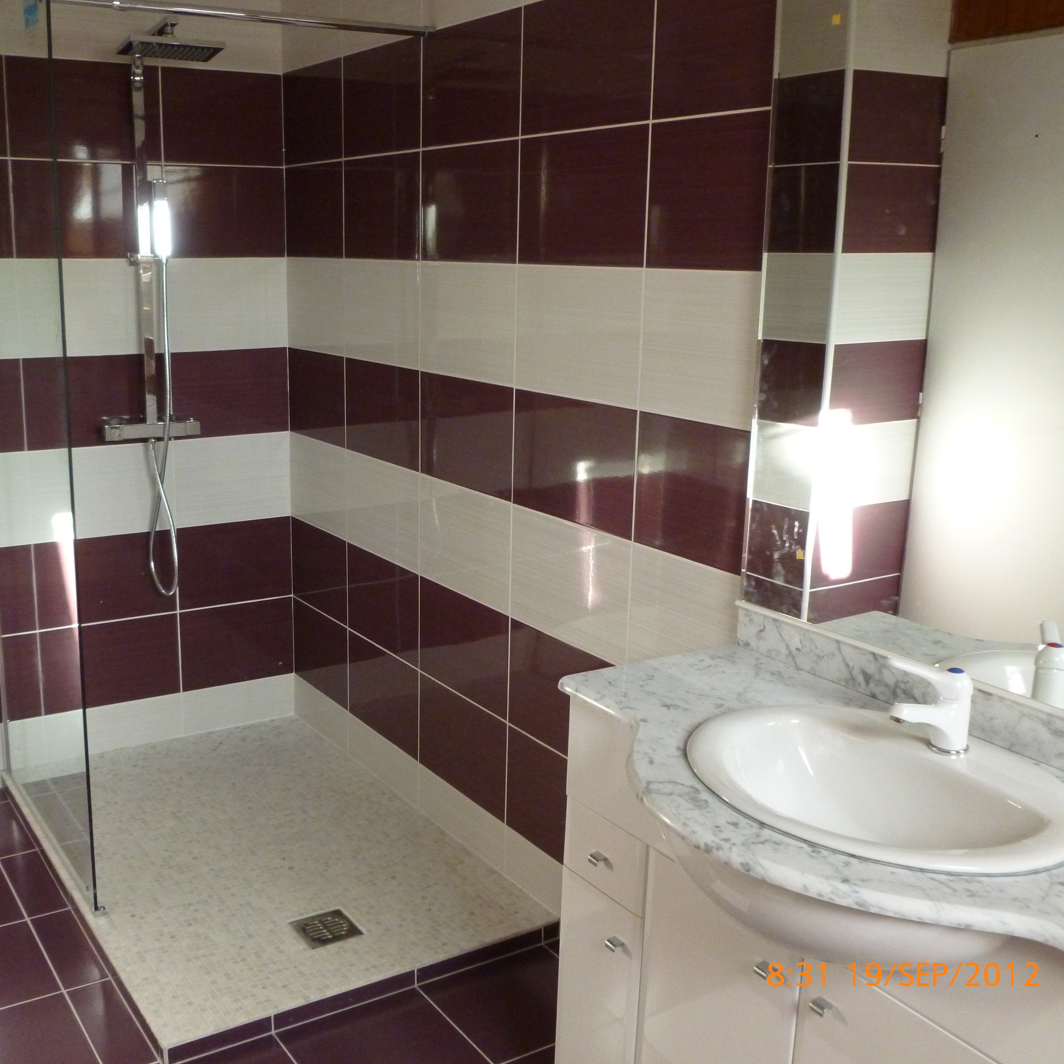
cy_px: 536
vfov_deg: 48.5
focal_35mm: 34
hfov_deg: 48.0
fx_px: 1182
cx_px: 402
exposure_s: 1/50
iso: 400
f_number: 3.3
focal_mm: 5
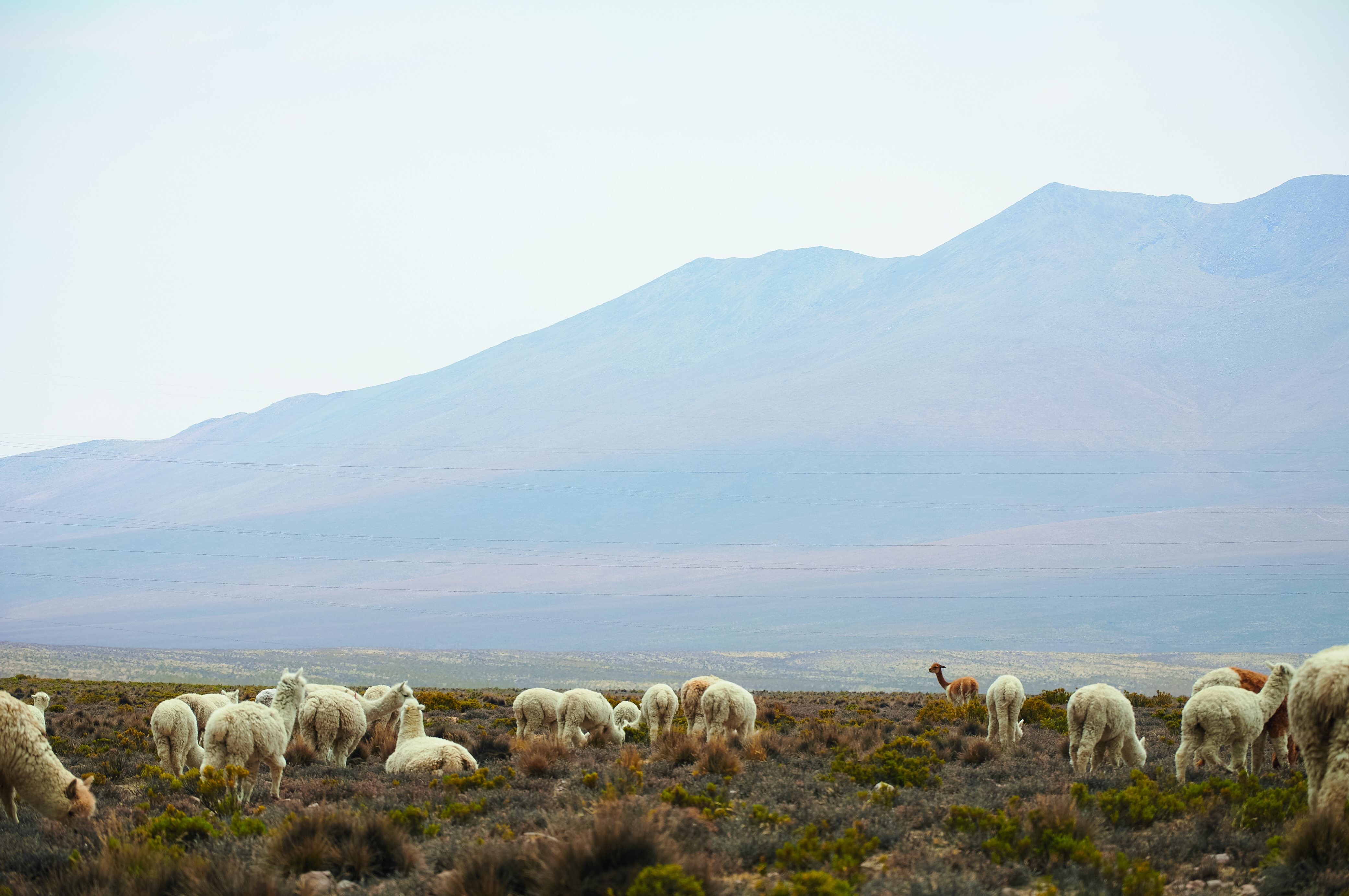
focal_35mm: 158
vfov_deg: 8.7
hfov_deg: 13.1
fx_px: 5895
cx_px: 674
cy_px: 448
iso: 125
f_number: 9
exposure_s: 1/320
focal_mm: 105
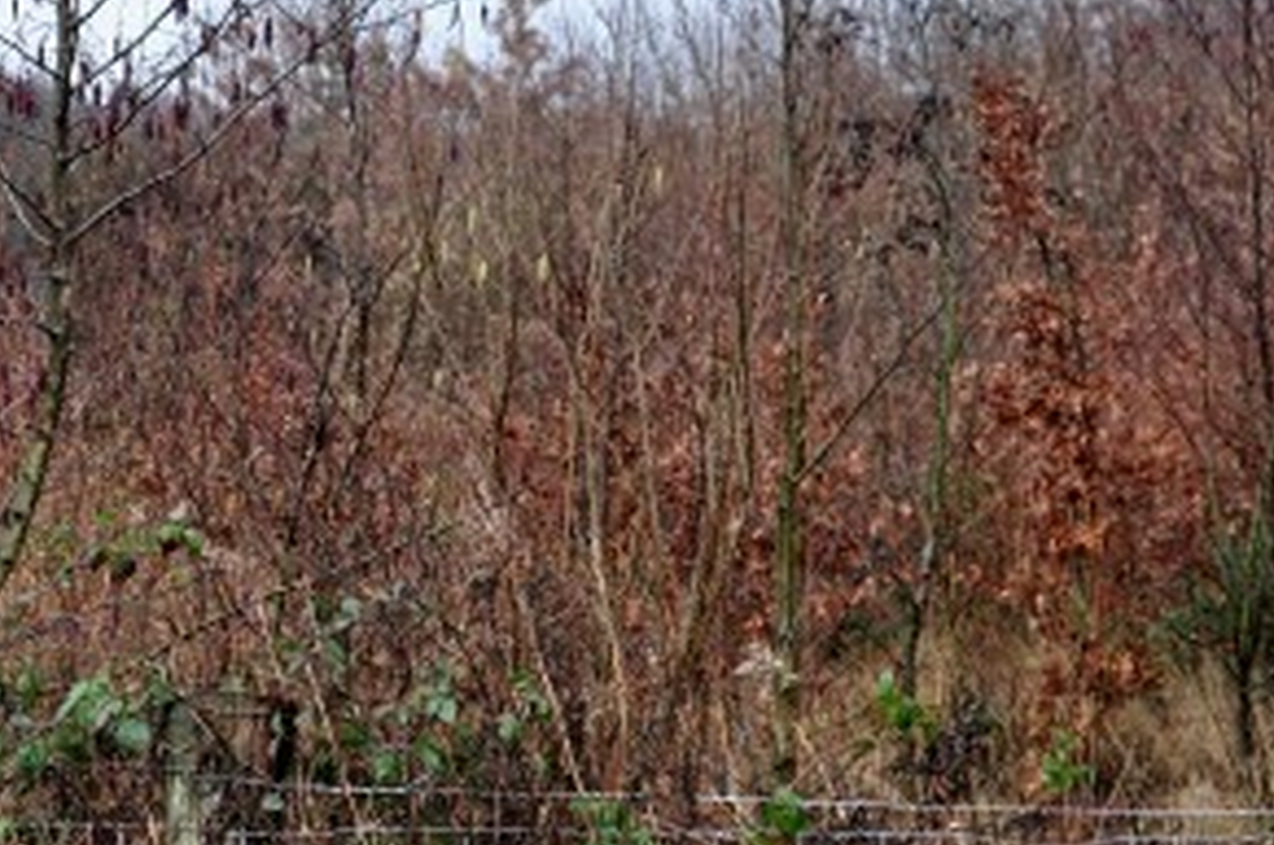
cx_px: 173
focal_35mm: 130
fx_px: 4601
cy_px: 442
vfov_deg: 10.5
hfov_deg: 15.6
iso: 400
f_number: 2.2
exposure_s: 1/250
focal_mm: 35
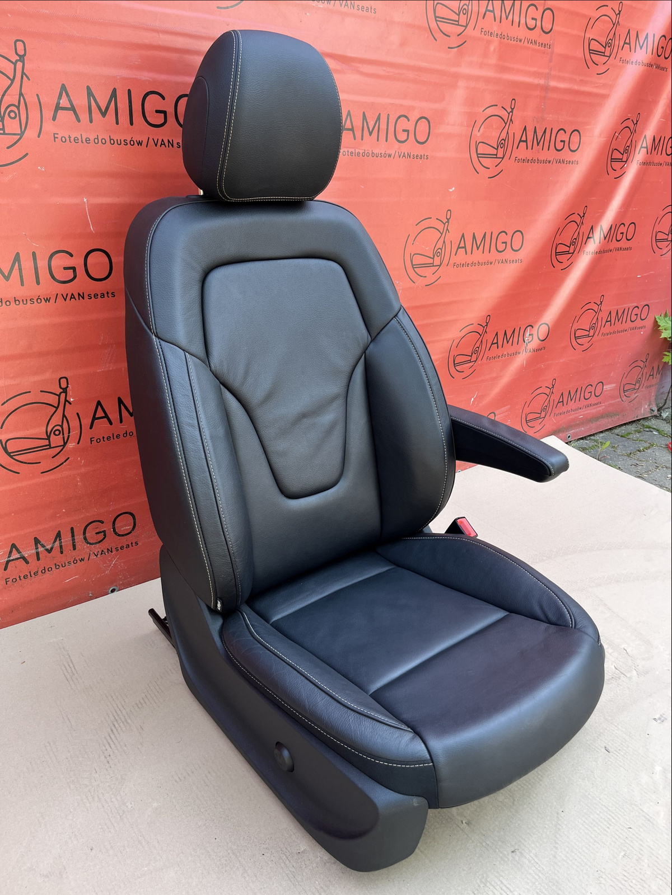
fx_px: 673
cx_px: 336
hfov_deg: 53.1
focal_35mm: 26
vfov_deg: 67.3
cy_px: 448
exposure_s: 1/133
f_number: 1.6
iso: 32
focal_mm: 5.1
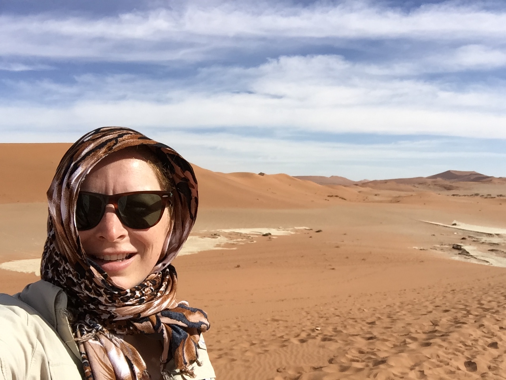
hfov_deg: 58.4
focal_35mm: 31
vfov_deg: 45.4
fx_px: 453
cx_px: 253
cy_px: 190
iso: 32
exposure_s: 1/2439
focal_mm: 2.65
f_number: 2.2
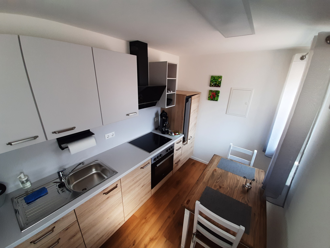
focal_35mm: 13
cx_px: 165
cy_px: 124
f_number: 2.2
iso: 50
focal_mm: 1.42
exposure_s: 1/50
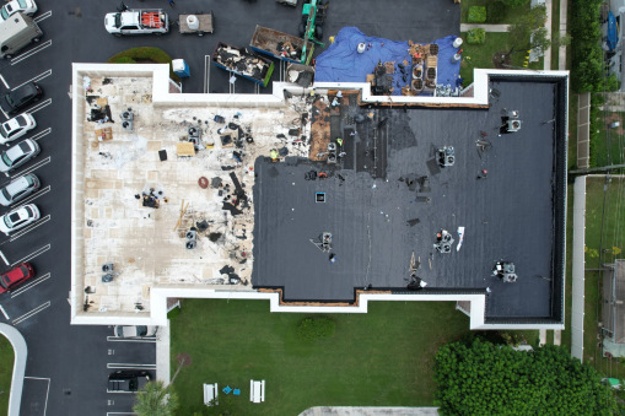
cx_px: 312
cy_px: 208
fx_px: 382
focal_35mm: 22
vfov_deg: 57.2
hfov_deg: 78.6
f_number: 2.8
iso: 100
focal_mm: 8.38
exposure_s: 1/500
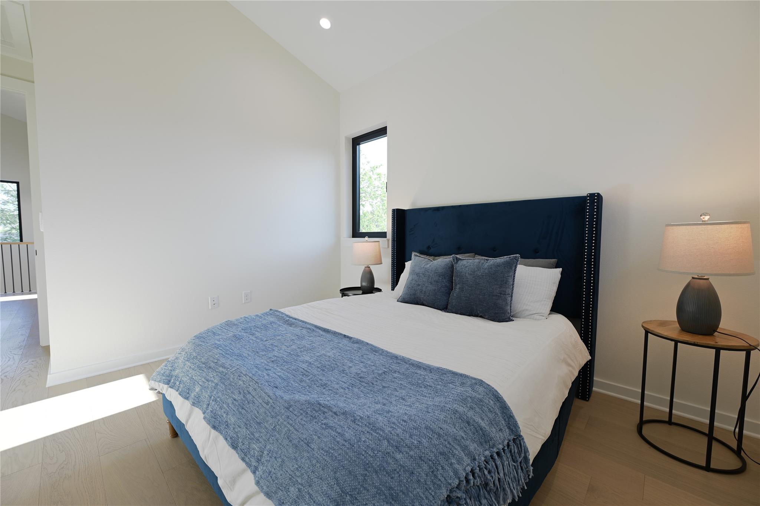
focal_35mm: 14
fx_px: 296
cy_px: 253
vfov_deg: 81.2
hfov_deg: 104.3
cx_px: 380
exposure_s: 1/6
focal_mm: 14
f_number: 5.6
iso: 31
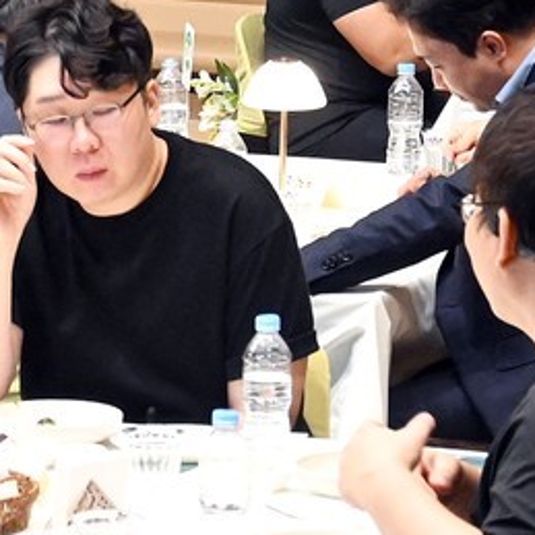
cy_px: 195
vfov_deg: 6.5
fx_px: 4740
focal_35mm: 271
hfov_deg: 6.4
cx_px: 33
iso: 4500
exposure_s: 1/60
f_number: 6
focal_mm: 43
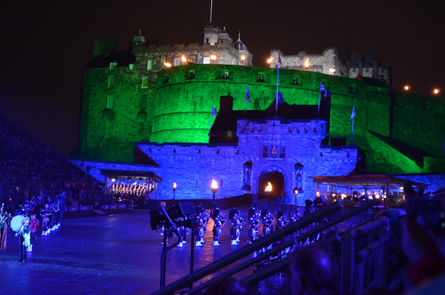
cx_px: 222
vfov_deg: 25.6
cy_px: 148
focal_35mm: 52
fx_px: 647
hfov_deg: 37.9
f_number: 4
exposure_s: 1/20
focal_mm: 35
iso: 1600
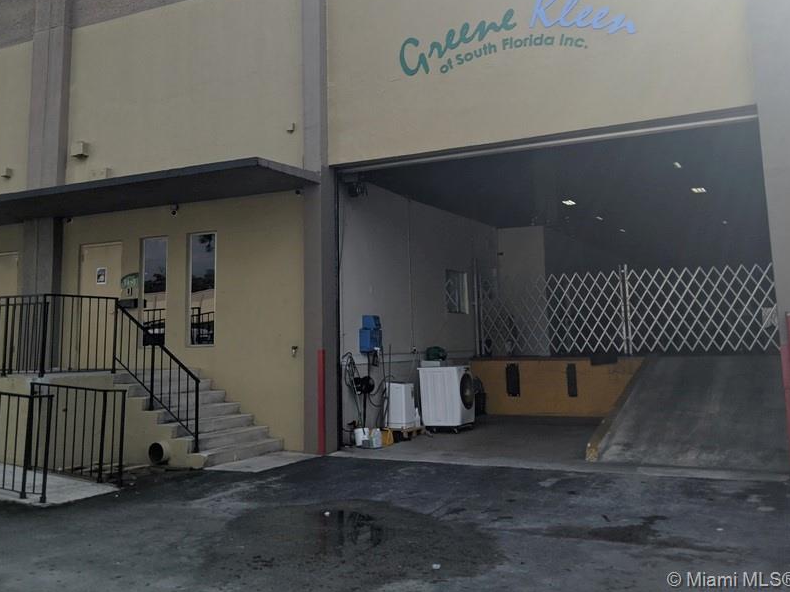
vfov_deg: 40.3
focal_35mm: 35
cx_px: 369
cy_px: 210
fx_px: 799
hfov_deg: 52.6
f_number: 1.8
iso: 87
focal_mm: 4.44
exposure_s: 1/4695
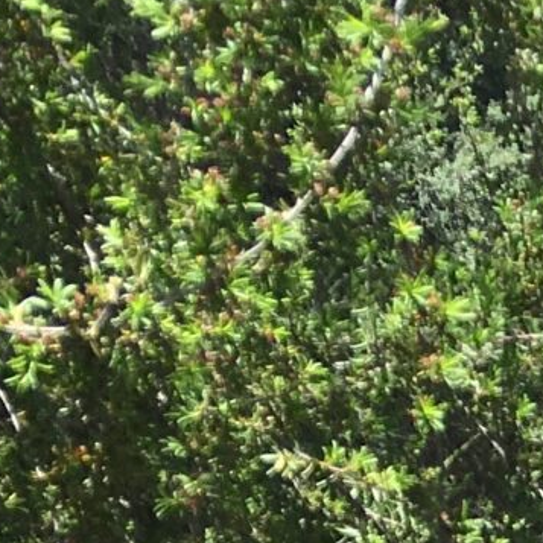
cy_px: 1275
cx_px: 1656
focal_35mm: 184
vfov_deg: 8.7
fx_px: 3265
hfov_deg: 8.1
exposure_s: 1/680
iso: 25
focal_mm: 4.15
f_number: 2.2
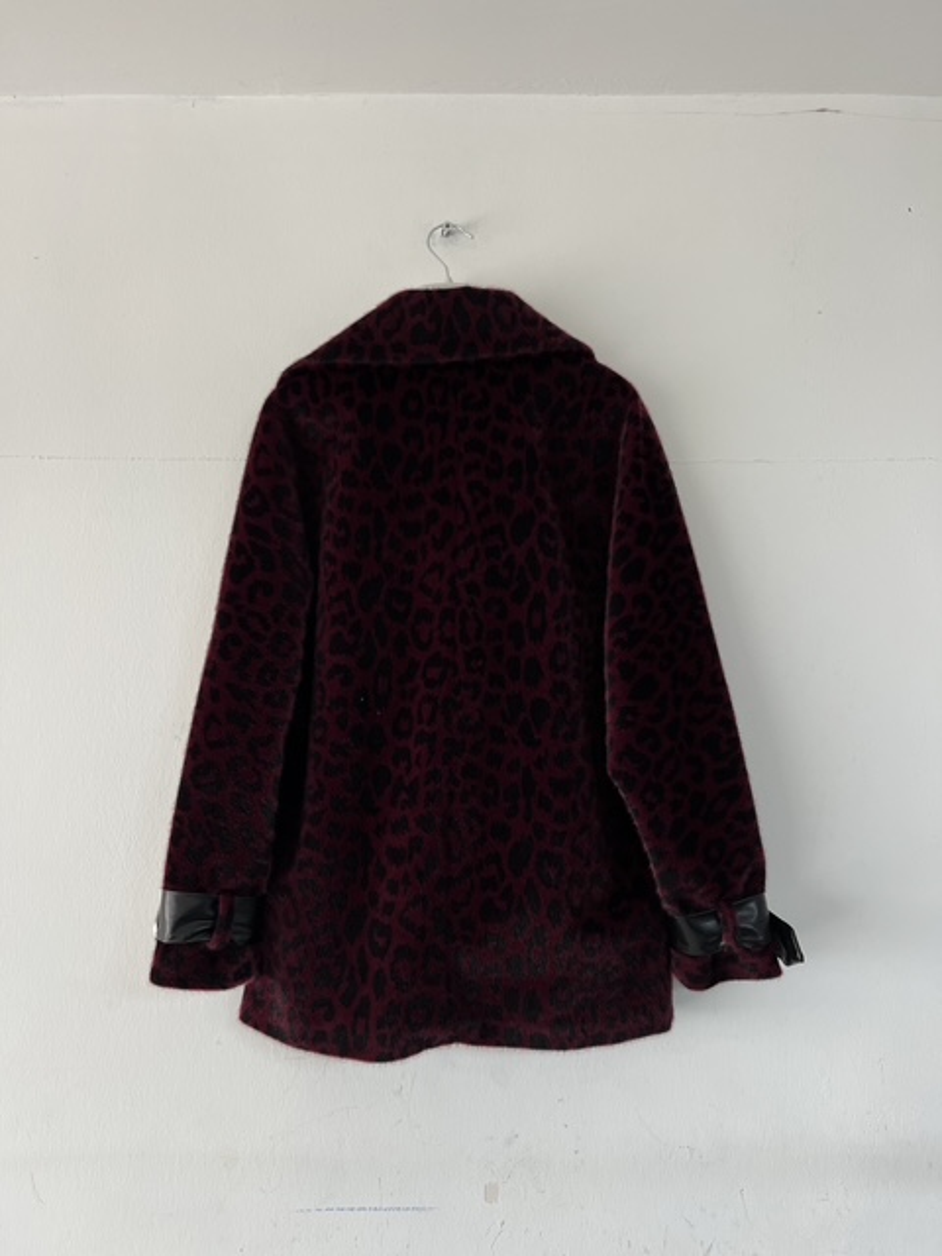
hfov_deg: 53.1
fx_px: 943
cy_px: 628
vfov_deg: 67.3
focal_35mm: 26
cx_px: 471
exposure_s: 1/100
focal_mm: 5.7
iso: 64
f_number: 1.5
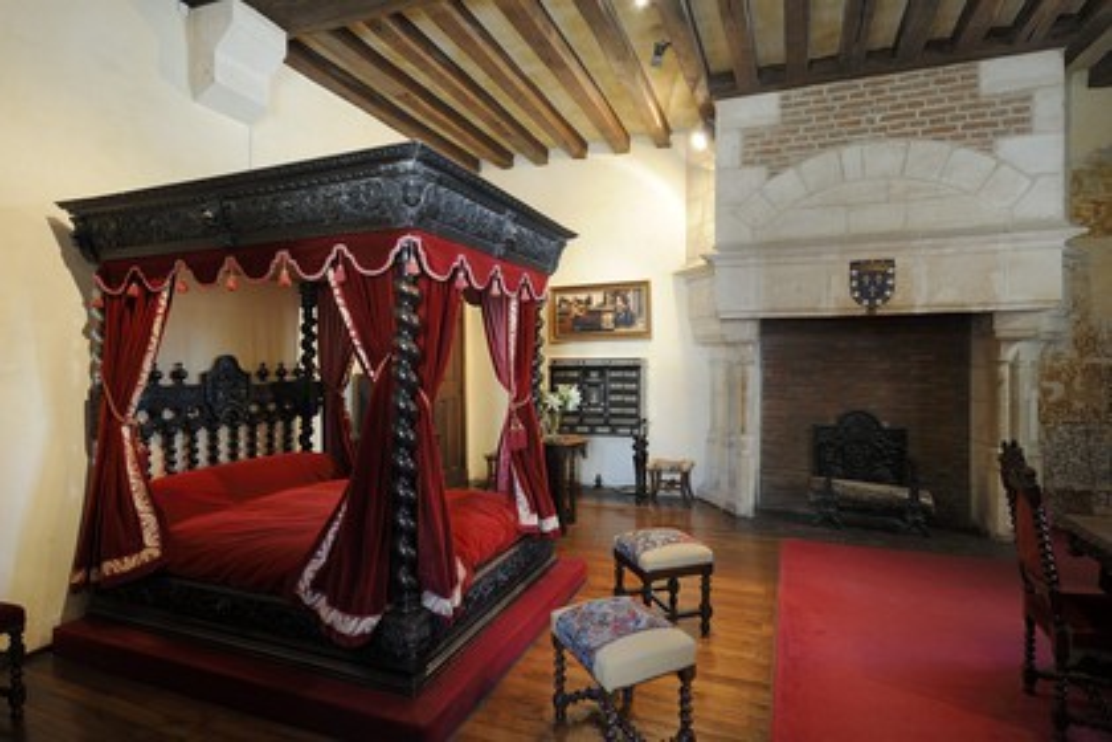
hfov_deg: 86.9
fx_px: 587
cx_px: 556
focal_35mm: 19
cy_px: 371
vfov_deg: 64.6
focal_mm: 19
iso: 200
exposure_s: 1/2
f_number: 8
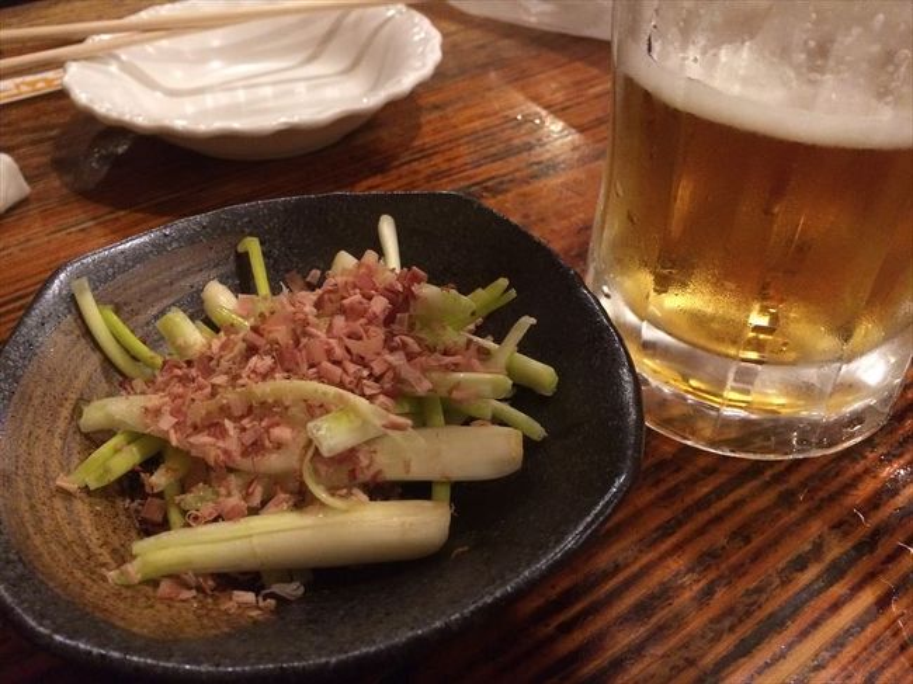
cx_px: 456
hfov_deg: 61.7
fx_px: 765
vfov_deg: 48.2
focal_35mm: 29
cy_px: 342
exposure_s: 1/15
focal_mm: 4.15
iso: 400
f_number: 2.2
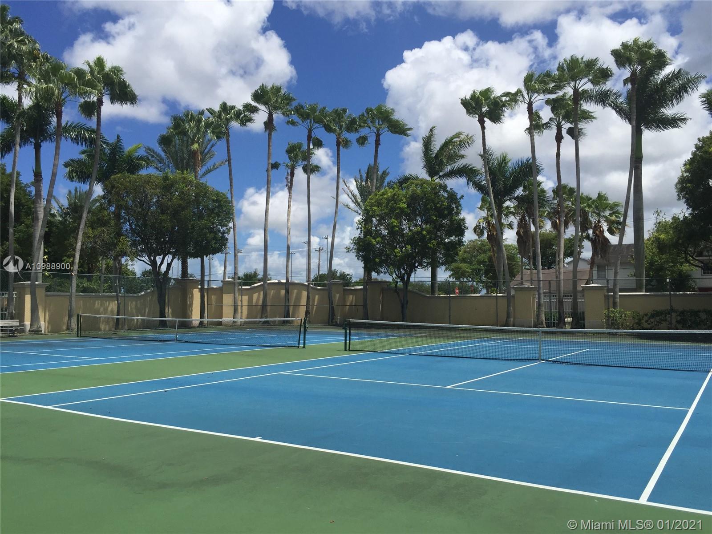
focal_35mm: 29
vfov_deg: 48.2
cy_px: 267
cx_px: 356
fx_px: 596
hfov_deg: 61.7
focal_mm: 4.15
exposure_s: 1/3300
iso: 32
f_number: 2.2
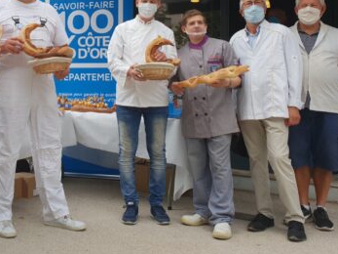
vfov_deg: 31.5
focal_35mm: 45
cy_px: 57
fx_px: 439
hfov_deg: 40.4
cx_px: 68
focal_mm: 4.3
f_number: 2.4
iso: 50
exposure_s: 1/411
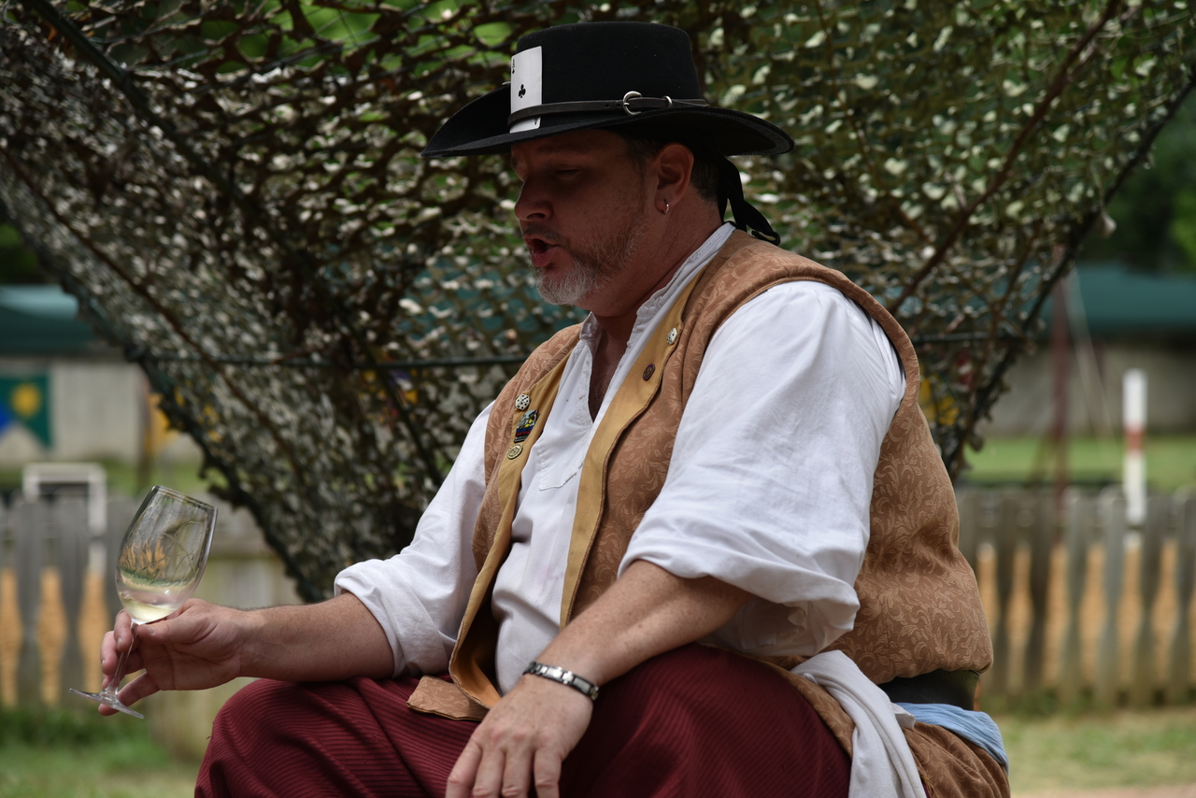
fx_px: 3987
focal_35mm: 120
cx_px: 598
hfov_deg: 17.1
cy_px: 399
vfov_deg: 11.4
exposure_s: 1/500
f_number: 4.5
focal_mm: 120
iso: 100
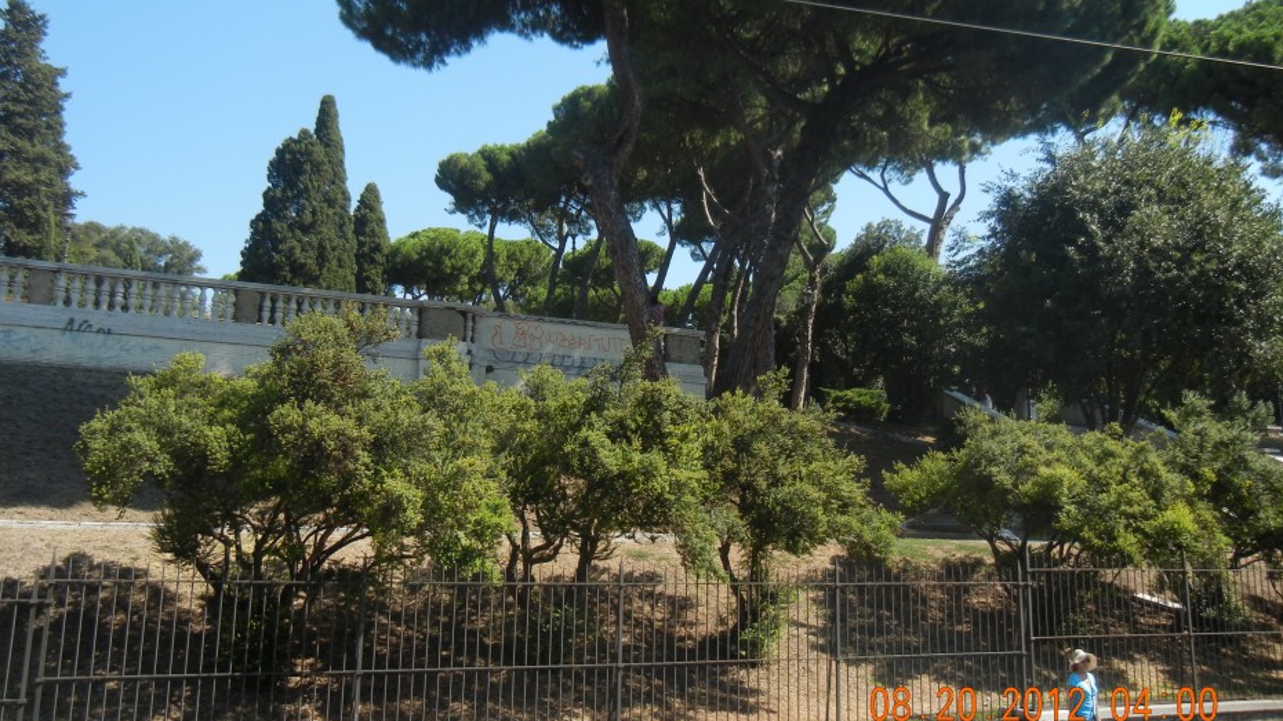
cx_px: 597
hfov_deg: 55.2
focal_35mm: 36
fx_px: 1225
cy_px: 285
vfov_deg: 32.7
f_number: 3.5
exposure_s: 1/763
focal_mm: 5.4
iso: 160
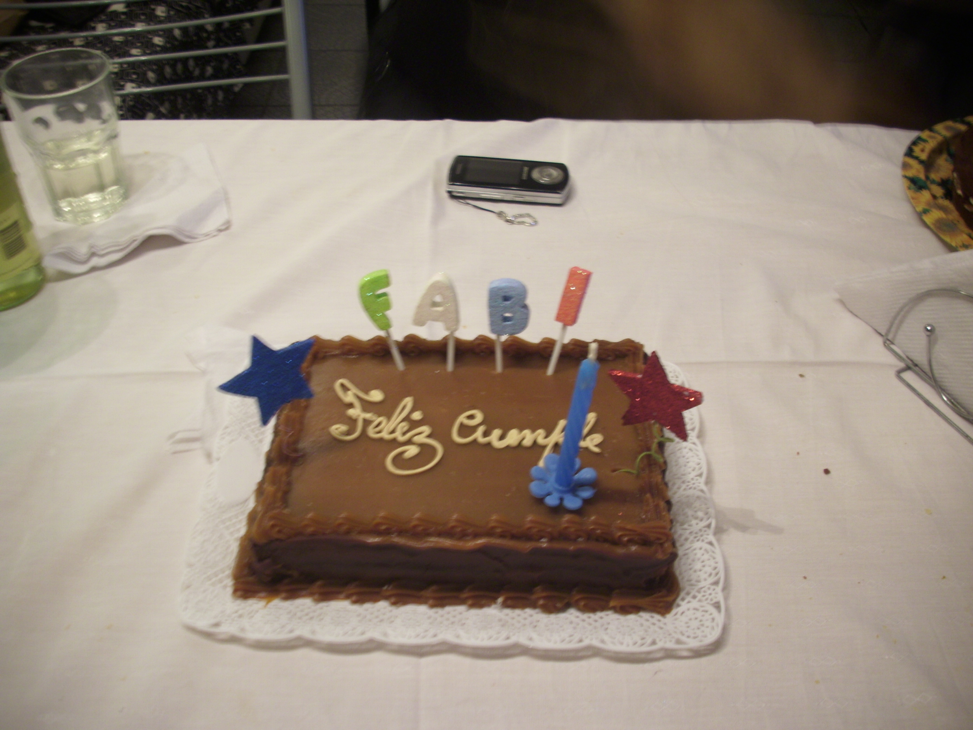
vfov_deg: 45.4
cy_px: 365
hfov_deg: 58.4
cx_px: 486
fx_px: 871
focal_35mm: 31
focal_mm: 6.2
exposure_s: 1/2
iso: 50
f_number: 2.8
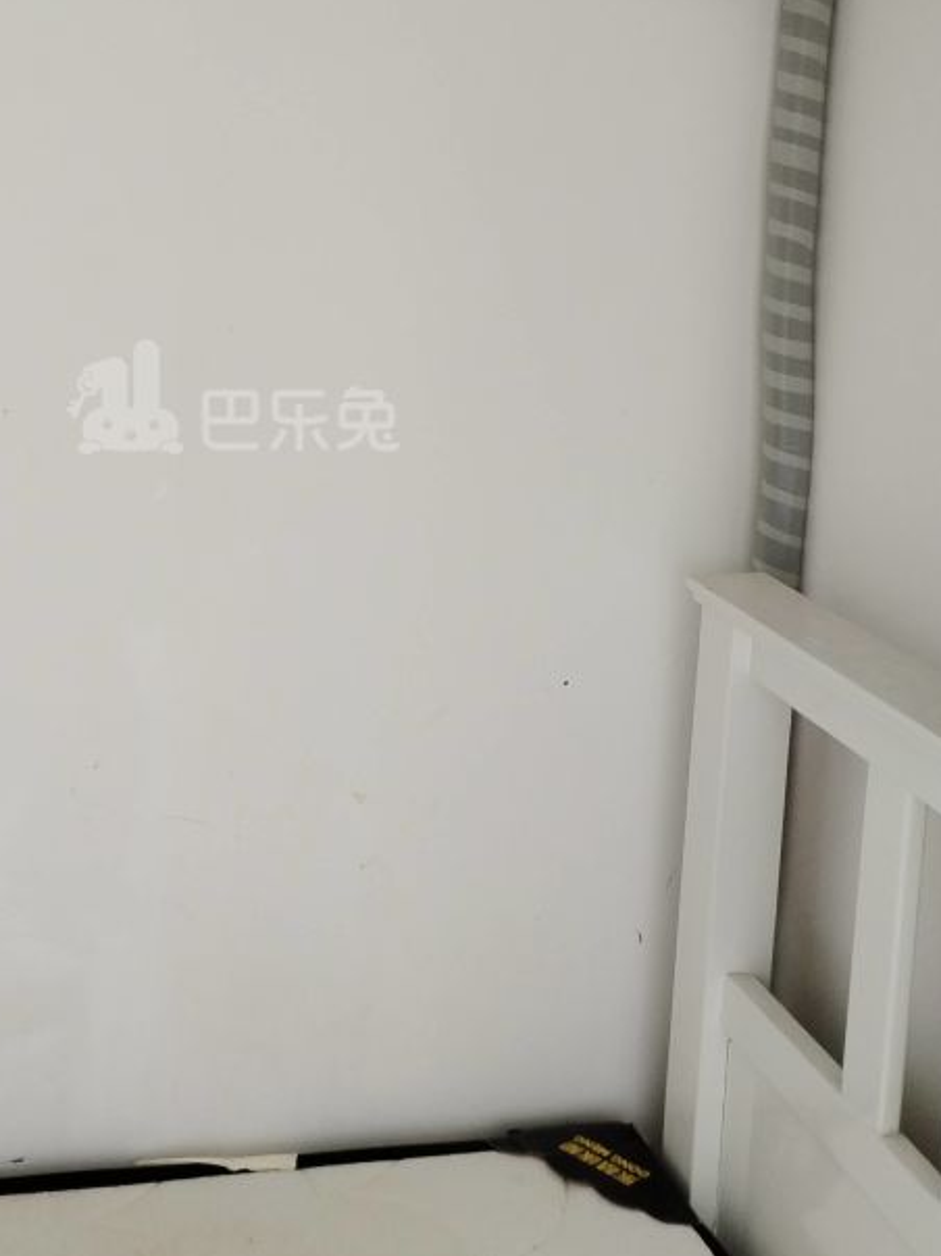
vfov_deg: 40.6
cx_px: 233
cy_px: 399
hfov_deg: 31.0
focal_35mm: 46
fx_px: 1668
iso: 206
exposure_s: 1/50
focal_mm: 4.26
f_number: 1.8
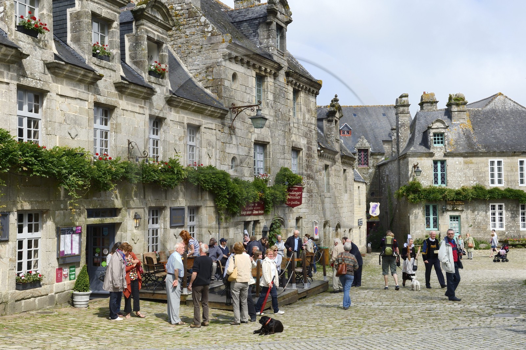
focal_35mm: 38
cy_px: 175
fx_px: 555
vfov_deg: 35.0
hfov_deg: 50.7
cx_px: 263
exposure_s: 1/400
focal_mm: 38
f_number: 13
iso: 400
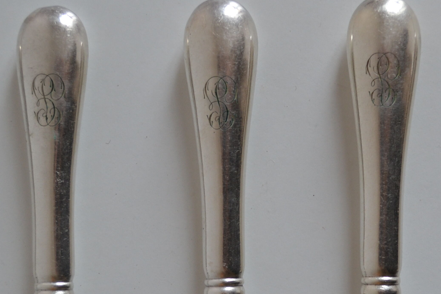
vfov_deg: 15.7
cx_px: 300
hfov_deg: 23.3
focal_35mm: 87
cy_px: 203
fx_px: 1066
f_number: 4.2
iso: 400
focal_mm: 26
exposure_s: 1/60
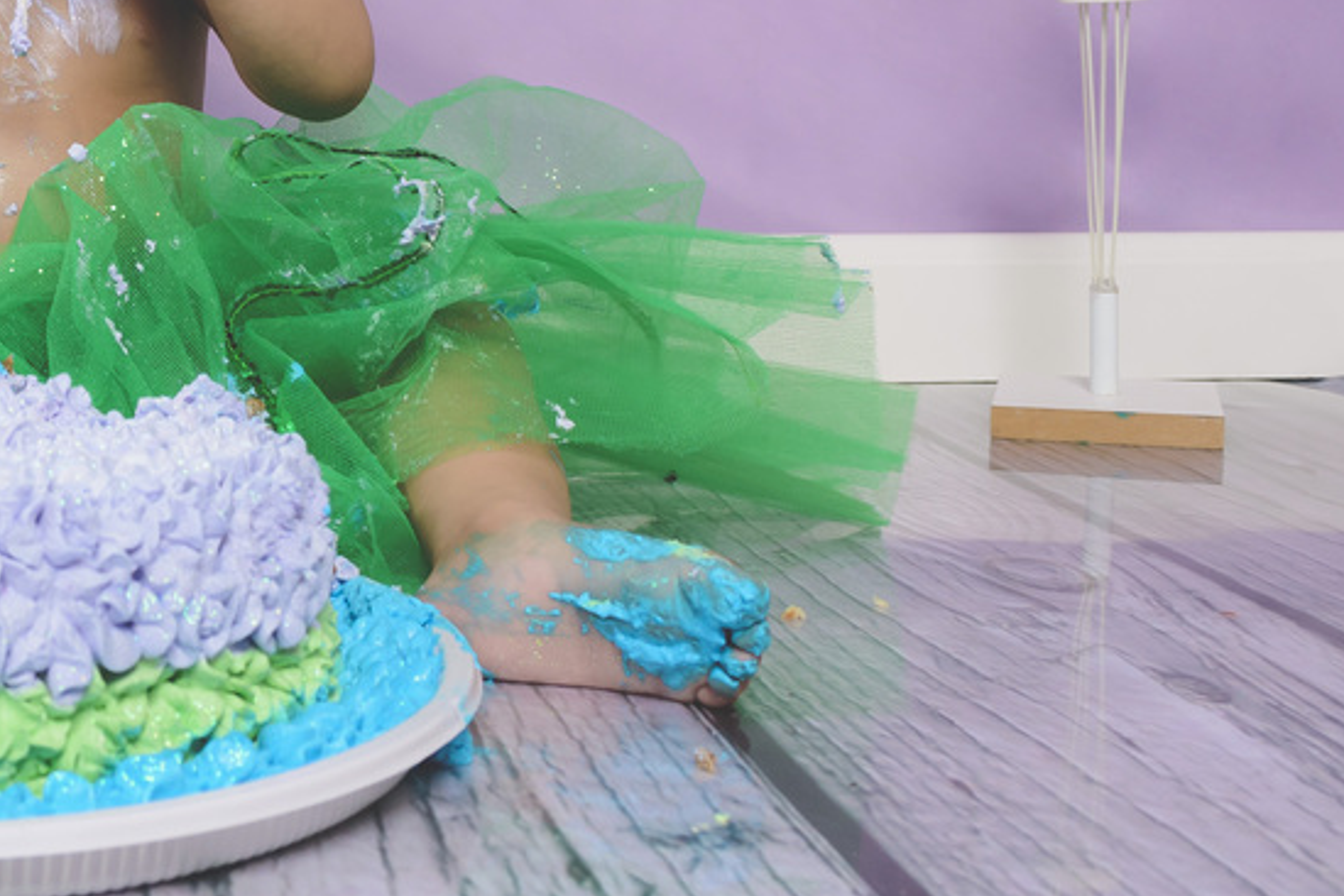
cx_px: 17
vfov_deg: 22.7
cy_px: 193
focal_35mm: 59
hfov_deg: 31.5
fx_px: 2202
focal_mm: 18
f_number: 5.6
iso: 200
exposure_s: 1/60
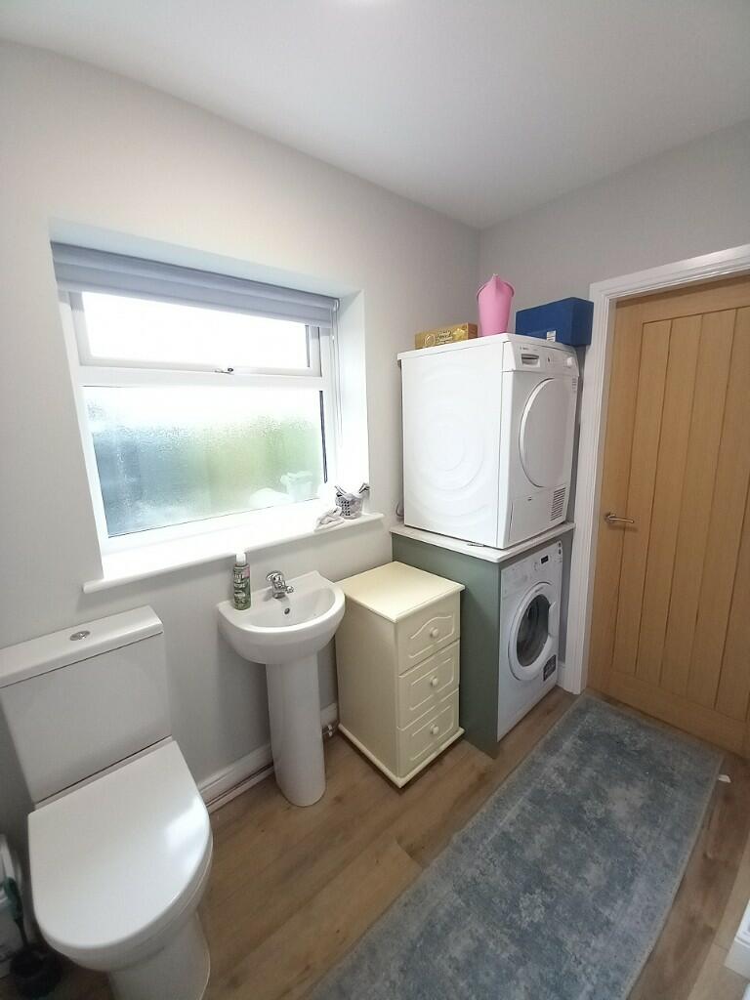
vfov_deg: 106.2
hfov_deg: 89.9
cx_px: 375
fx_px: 376
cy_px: 500
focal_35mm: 13
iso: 160
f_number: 2.2
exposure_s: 1/50
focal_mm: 1.13
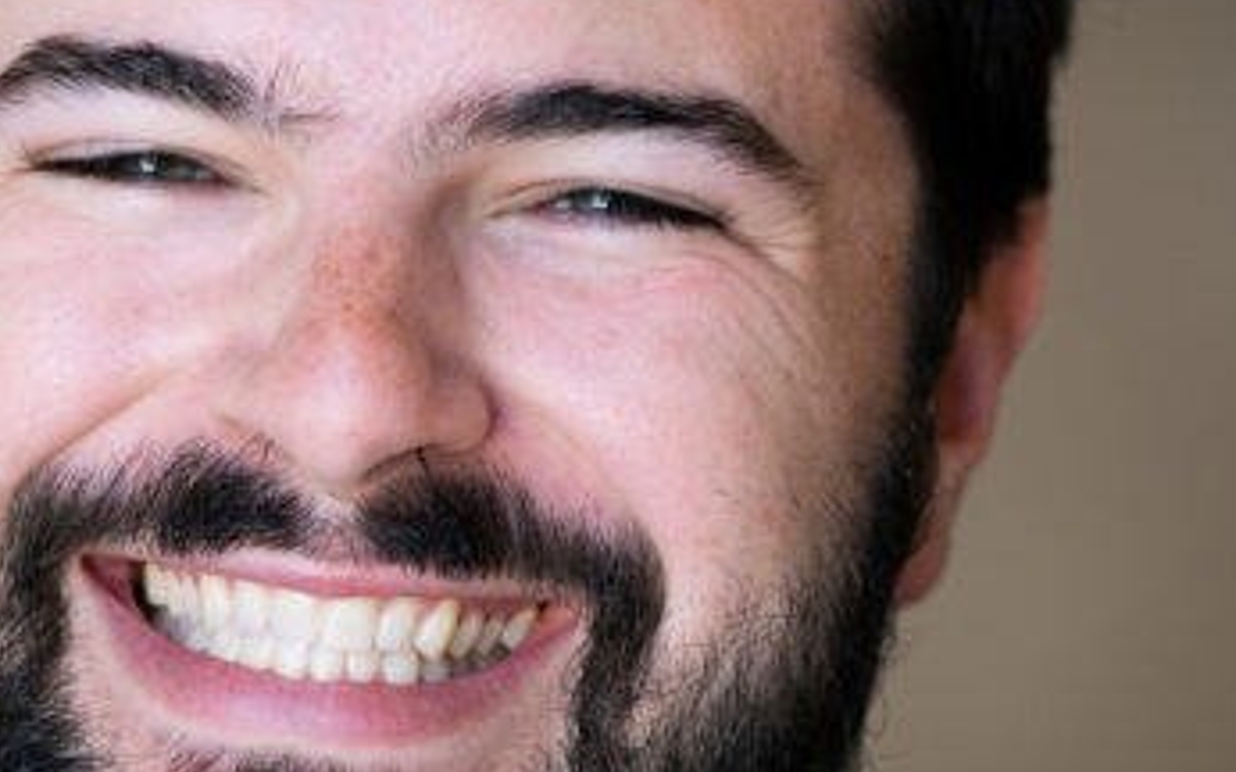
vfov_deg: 2.5
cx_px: 382
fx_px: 17847
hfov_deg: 4.0
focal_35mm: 530
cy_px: 758
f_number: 4
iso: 1000
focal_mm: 200
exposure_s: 1/320
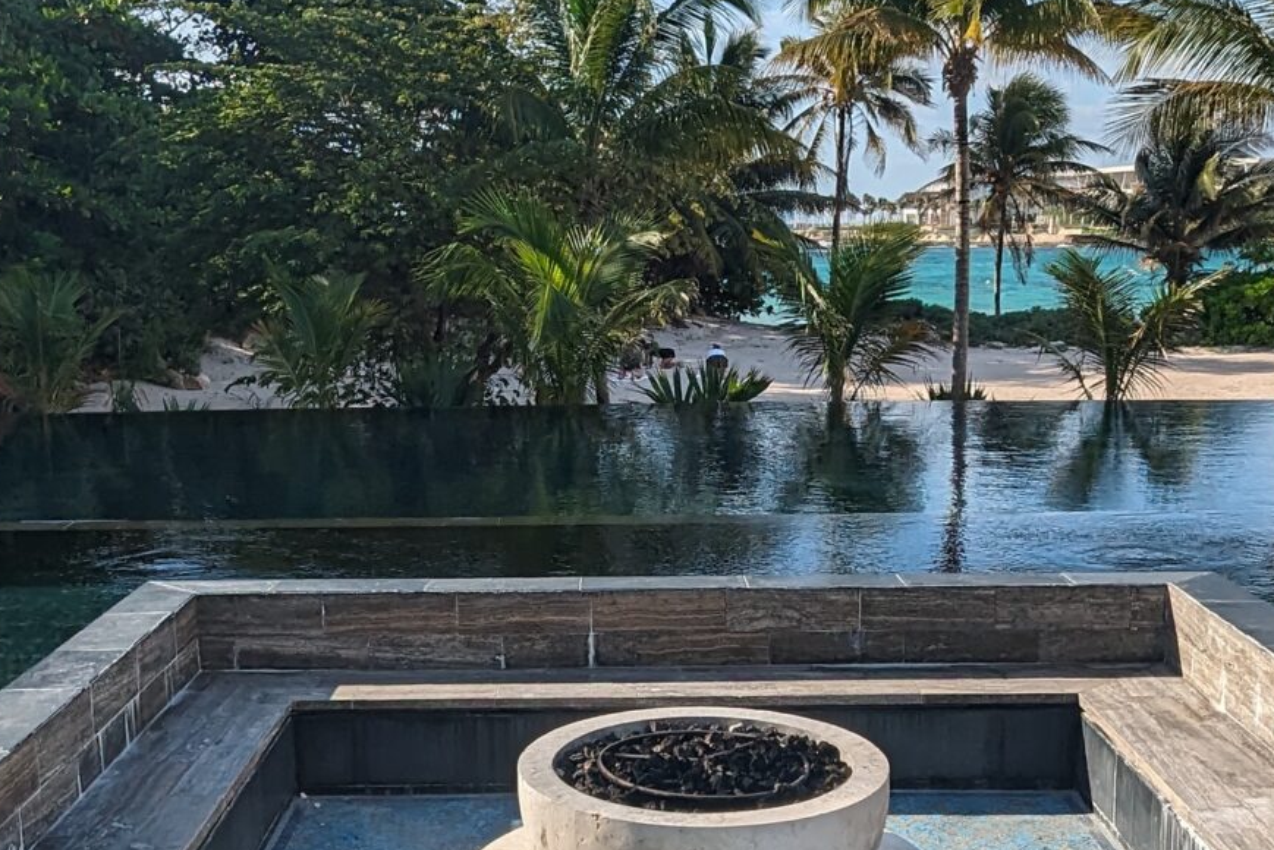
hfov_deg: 40.3
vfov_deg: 27.5
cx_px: 611
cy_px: 529
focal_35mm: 49
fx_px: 1735
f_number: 2.2
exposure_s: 1/1603
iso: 48
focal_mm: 2.35
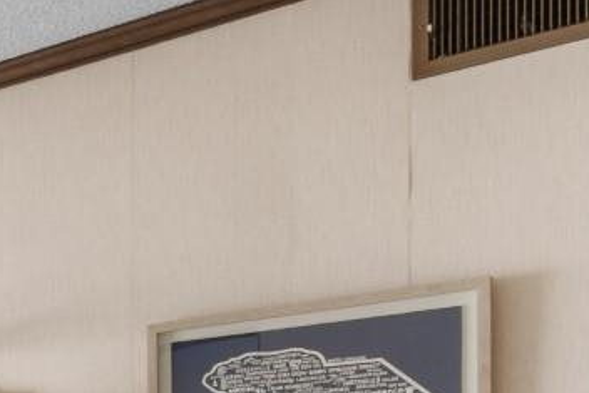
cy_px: 580
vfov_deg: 17.8
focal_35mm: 69
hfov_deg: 20.5
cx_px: -475
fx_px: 1129
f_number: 4.5
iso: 100
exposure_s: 1/4
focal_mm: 10
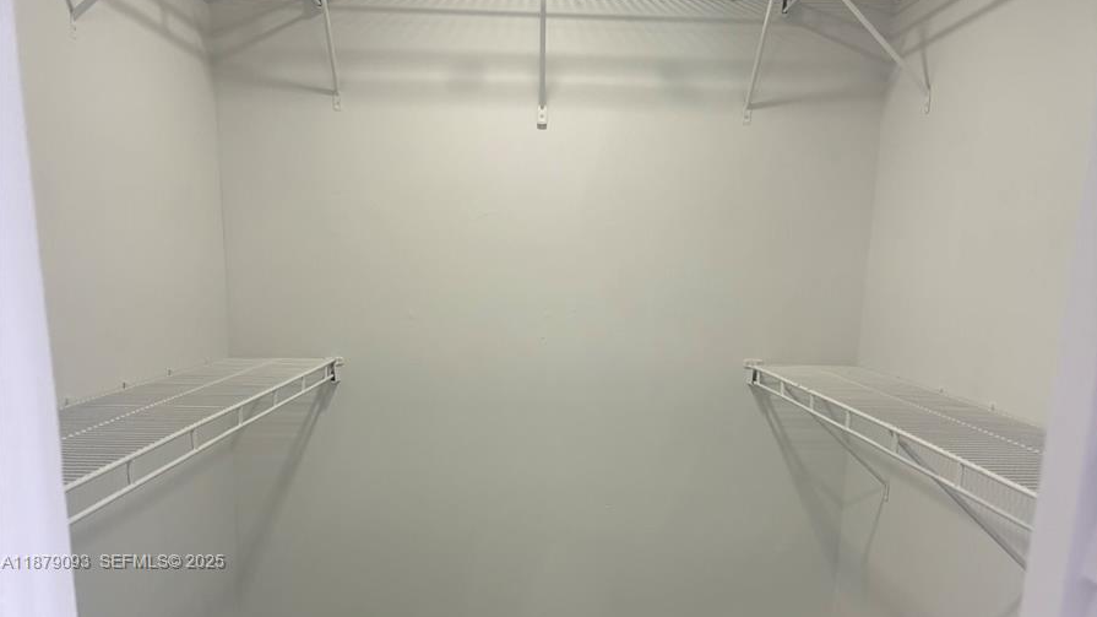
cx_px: 549
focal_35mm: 38
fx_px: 1105
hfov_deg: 52.8
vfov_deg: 29.8
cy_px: 563
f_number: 1.6
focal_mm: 5.96
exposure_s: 1/121
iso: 80
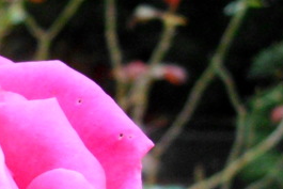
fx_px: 849
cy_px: 321
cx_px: -215
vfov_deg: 11.9
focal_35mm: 108
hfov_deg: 16.2
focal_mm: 5
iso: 400
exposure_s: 1/60
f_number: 3.3
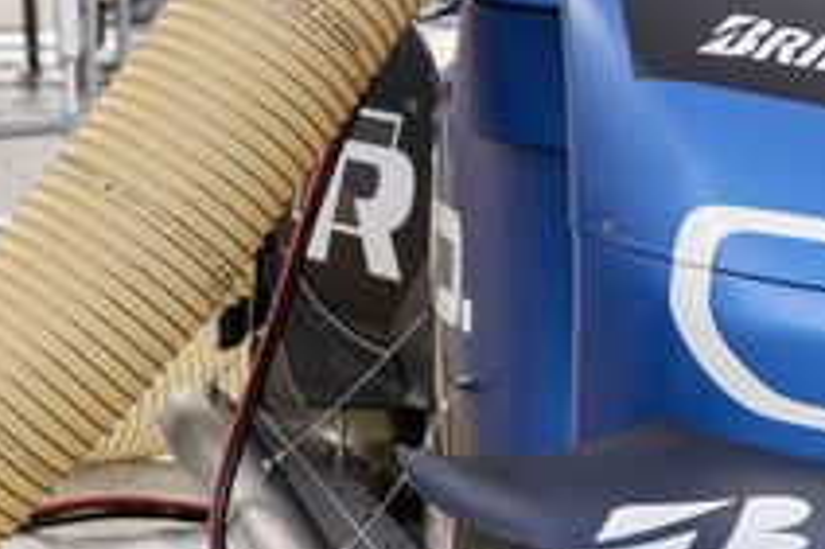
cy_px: 130
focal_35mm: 304
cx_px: 490
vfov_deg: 4.5
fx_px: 6961
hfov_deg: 6.8
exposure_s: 1/100
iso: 400
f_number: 9
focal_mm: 105
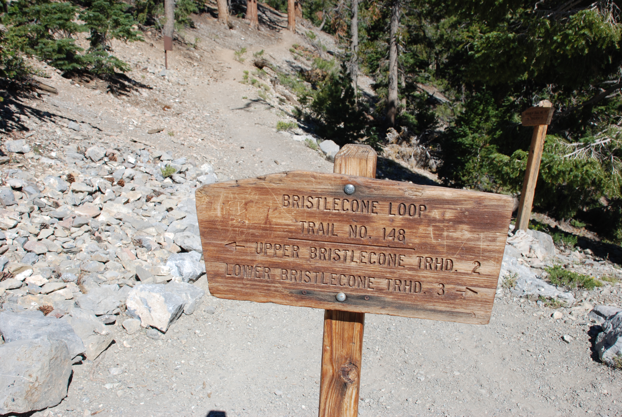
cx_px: 311
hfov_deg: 49.5
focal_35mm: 39
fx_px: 675
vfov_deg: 34.3
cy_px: 208
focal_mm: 26
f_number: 8
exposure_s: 1/250
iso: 100
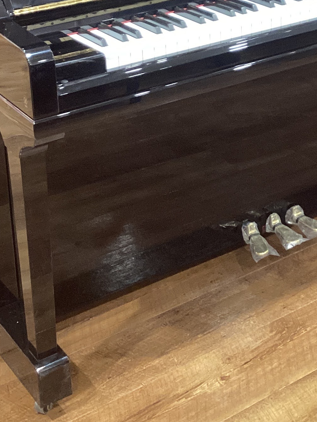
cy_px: 58
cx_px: 249
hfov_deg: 19.5
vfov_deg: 25.3
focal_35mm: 75
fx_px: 916
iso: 250
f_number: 2.4
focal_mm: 3.3
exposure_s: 1/40
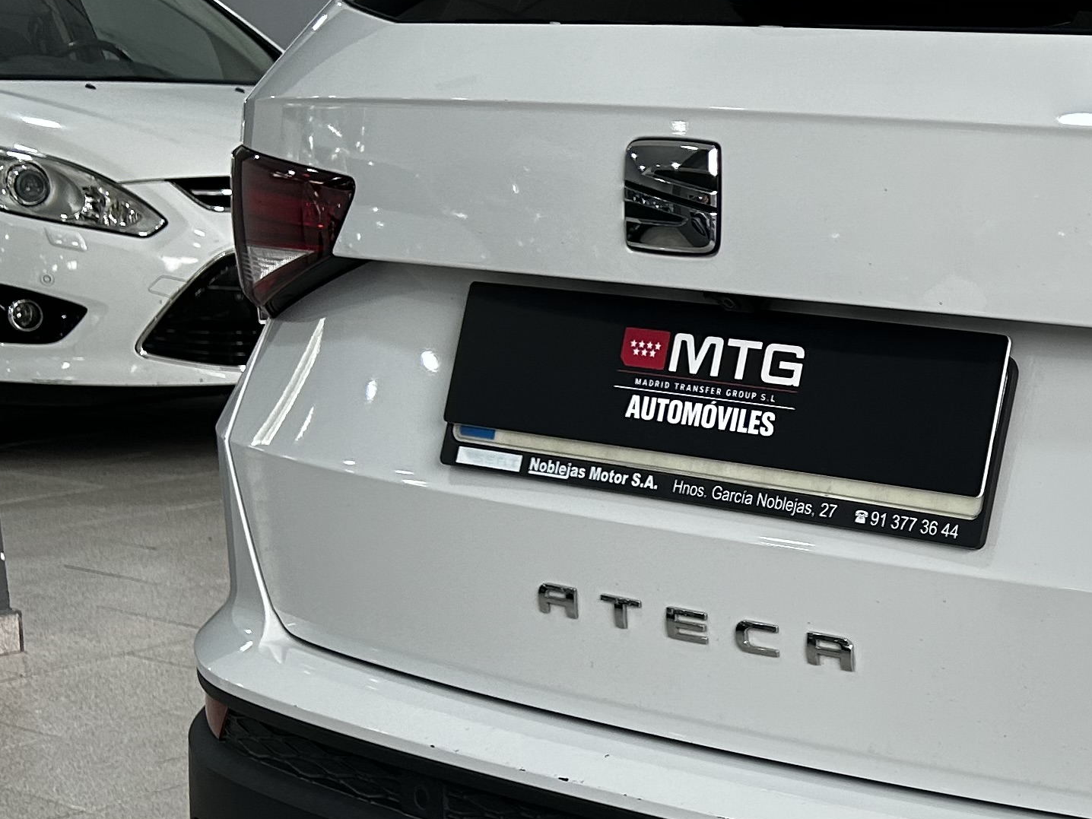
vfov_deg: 20.0
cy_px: 640
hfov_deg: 24.3
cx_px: 1302
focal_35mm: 73
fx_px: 2303
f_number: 1.5
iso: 50
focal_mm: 5.7
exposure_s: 1/100
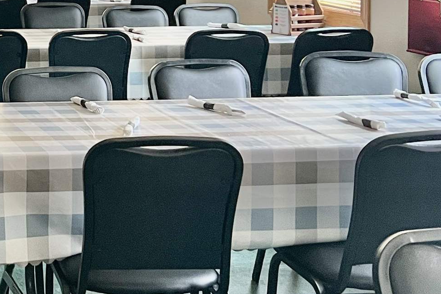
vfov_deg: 15.4
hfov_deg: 21.2
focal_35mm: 86
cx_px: -151
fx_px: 1053
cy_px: -43
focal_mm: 5.7
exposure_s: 1/60
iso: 250
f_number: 1.5
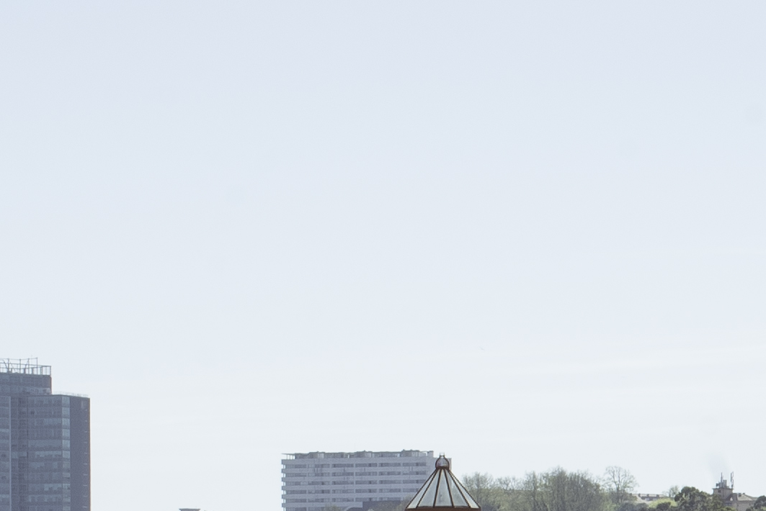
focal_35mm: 198
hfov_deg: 9.6
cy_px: 720
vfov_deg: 6.9
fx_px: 4215
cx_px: 1573
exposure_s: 1/50
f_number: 16
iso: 100
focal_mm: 35
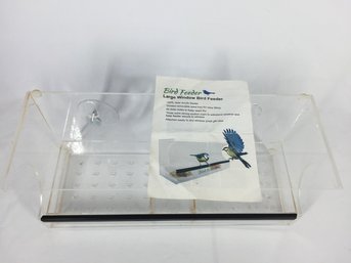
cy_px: 132
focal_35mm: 29
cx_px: 176
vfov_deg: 48.2
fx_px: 294
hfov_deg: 61.7
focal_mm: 4.15
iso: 32
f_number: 2.2
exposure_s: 1/128
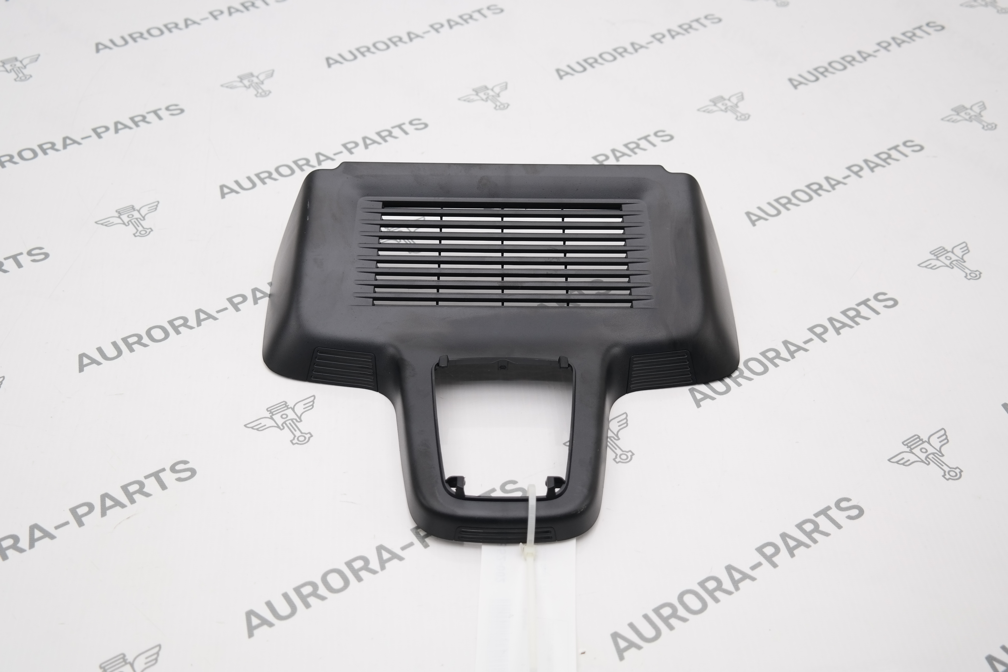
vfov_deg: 27.0
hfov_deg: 39.6
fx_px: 1400
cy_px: 336
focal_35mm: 50
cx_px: 504
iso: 100
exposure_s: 1/125
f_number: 4.5
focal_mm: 33
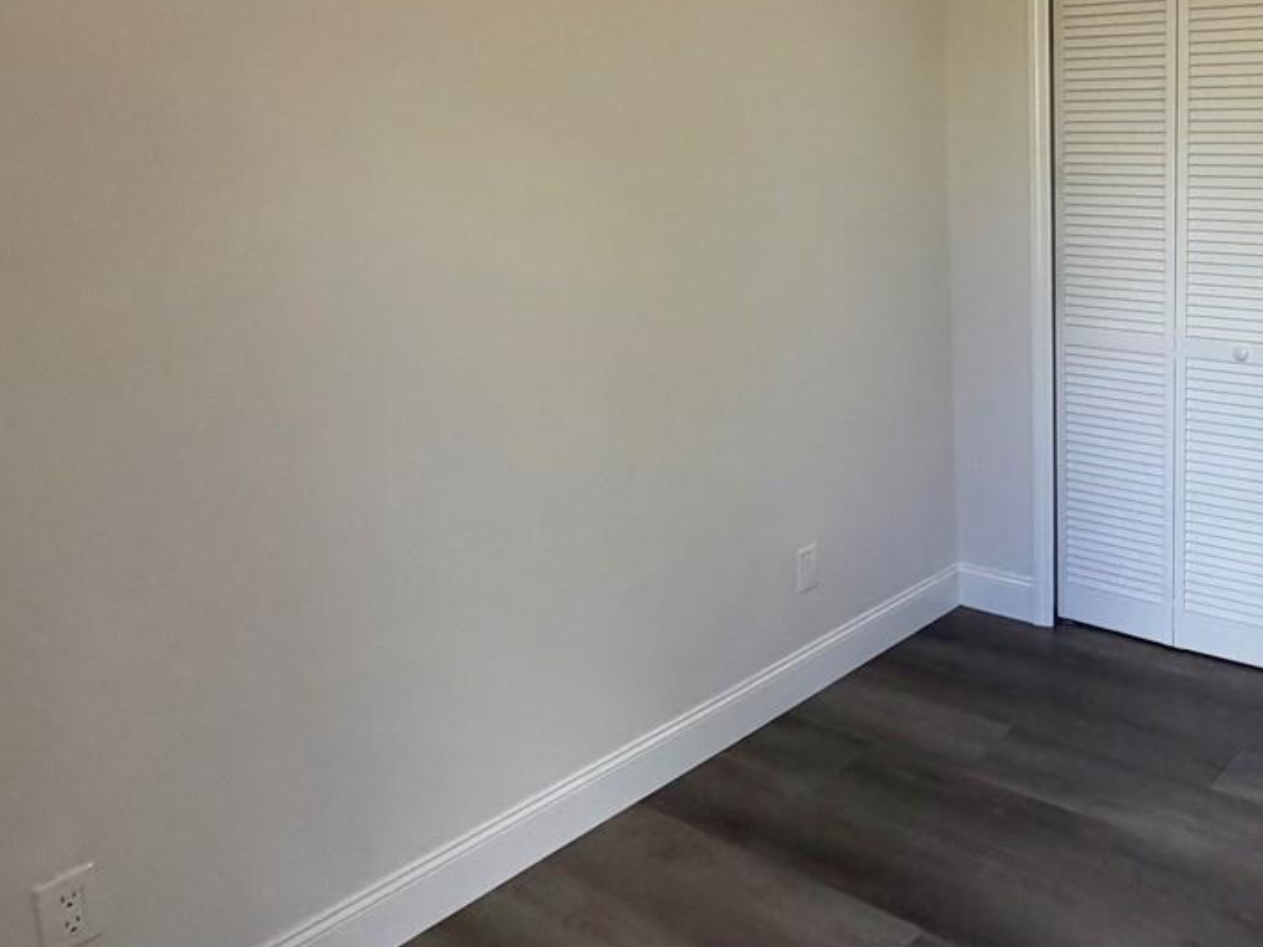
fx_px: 1168
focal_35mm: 32
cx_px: 1056
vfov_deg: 43.3
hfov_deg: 52.2
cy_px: 285
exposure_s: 1/120
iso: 250
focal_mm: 2.22
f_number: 2.2
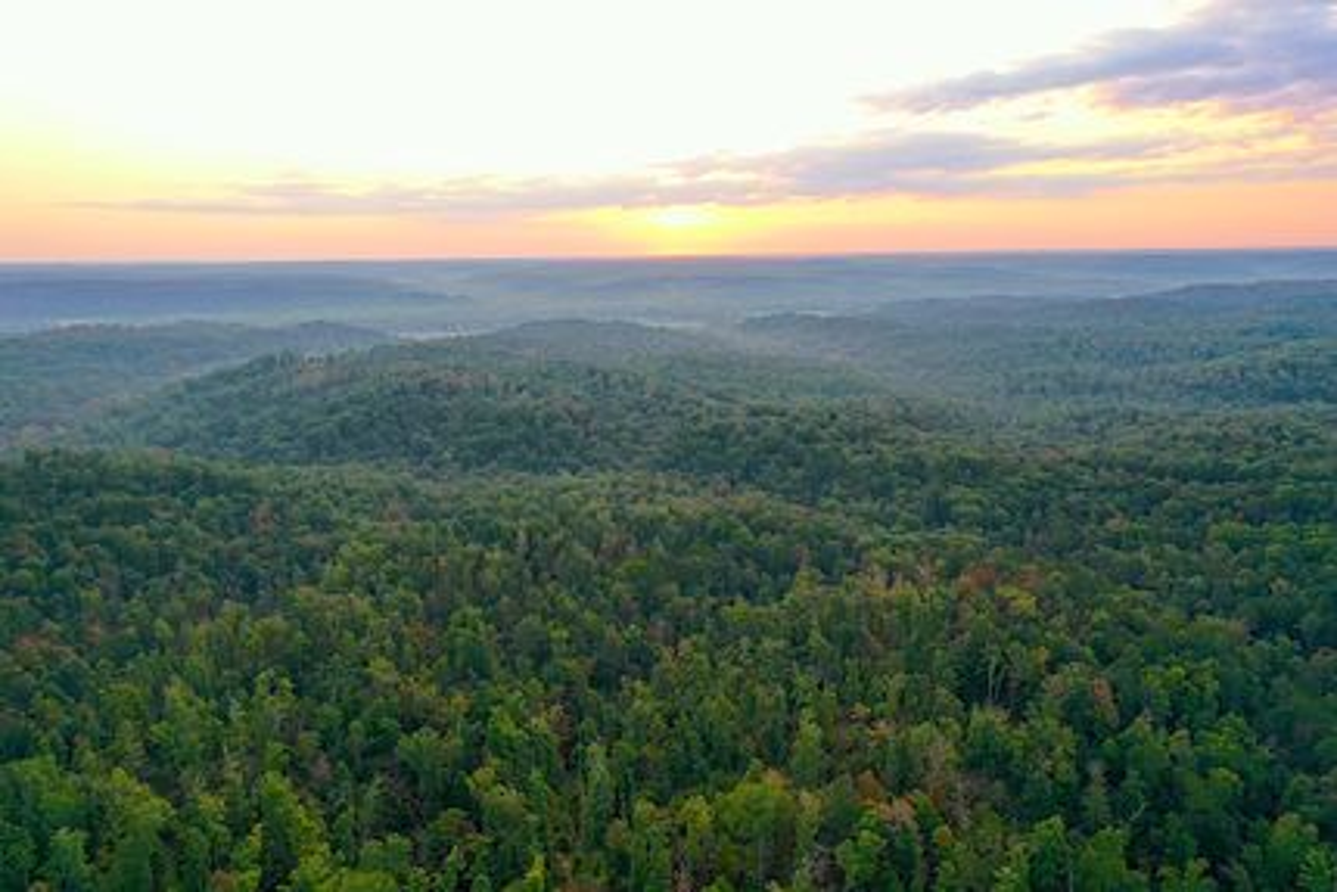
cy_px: 446
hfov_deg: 65.5
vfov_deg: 46.4
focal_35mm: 28
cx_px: 668
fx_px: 1040
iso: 100
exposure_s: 1/80
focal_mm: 10.26
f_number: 4
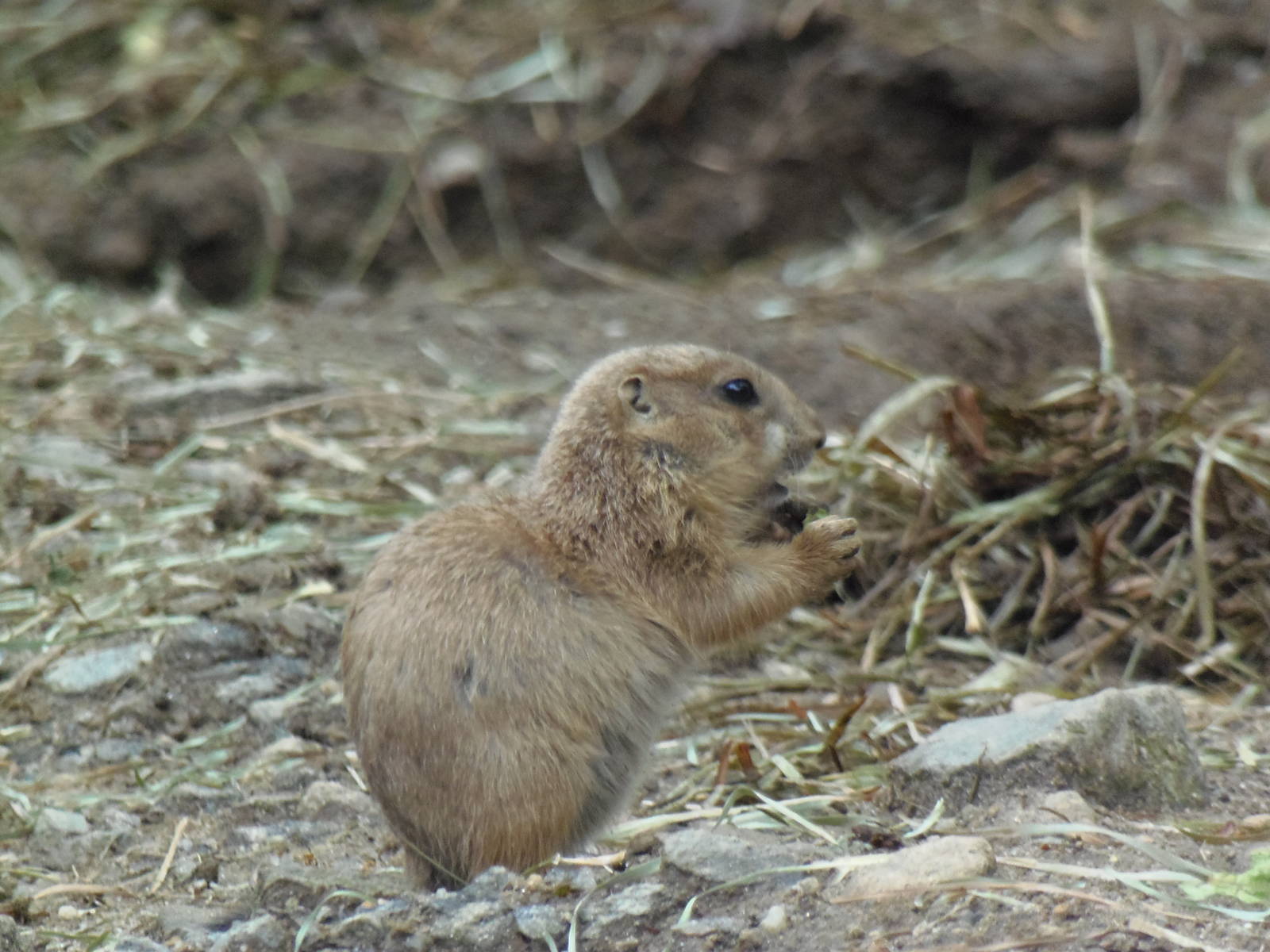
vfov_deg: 1.7
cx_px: 635
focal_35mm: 864
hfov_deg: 2.3
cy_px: 476
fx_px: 31699
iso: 400
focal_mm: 154.8
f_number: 5.7
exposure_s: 1/250
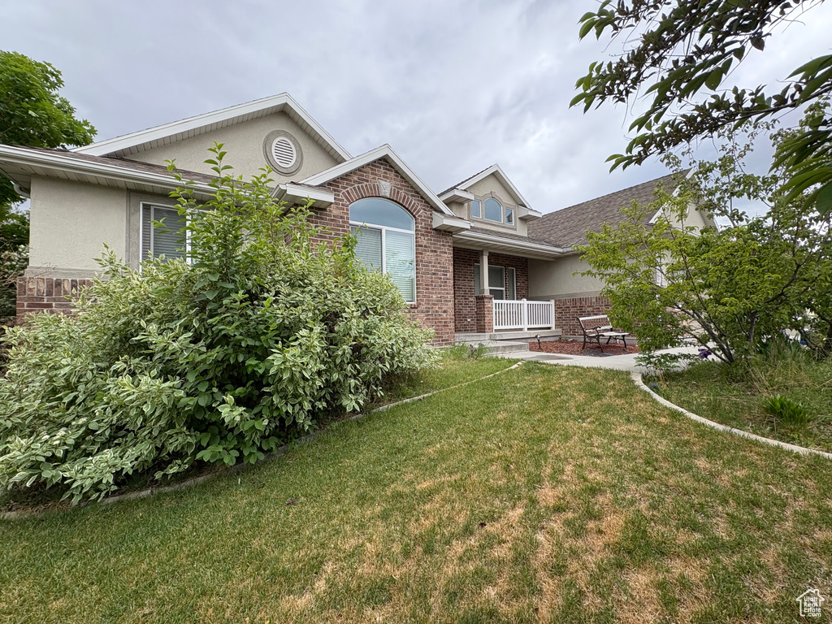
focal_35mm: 14
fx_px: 336
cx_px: 416
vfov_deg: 85.7
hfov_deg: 102.1
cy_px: 312
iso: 64
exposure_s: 1/734
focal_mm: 2.22
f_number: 2.2
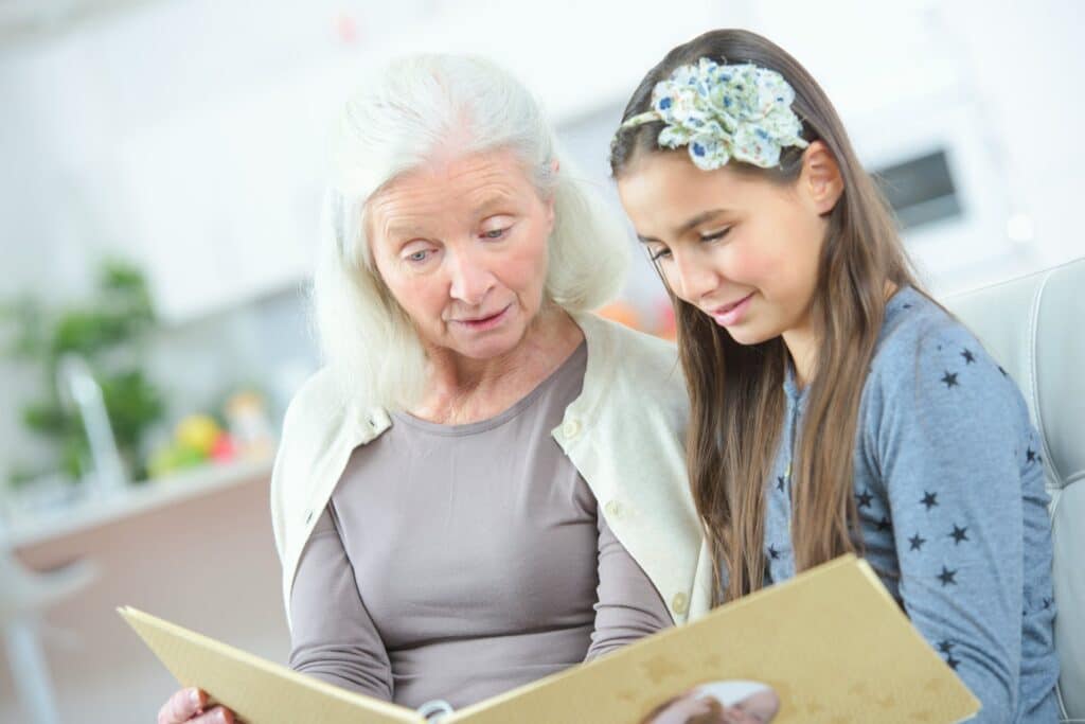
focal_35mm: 135
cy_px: 362
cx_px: 542
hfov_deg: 15.2
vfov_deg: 10.2
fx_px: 4069
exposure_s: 1/125
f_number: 4
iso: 100
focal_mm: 135
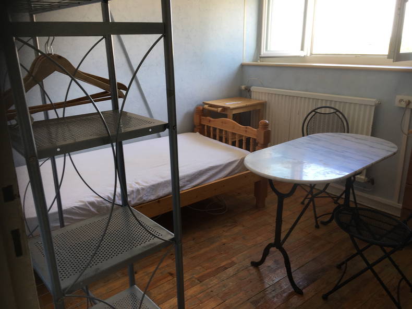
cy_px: 154
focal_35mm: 29
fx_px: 345
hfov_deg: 61.7
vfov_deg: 48.2
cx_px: 206
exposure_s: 1/50
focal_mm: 4.15
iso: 25
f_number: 2.2
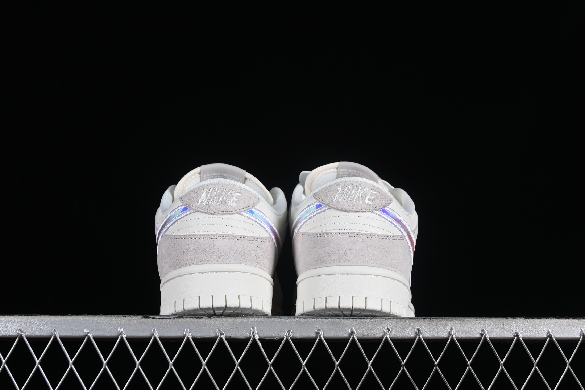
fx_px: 1219
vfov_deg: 18.2
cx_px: 292
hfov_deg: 27.0
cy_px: 195
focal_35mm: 75
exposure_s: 1/80
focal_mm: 50
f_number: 8
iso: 160
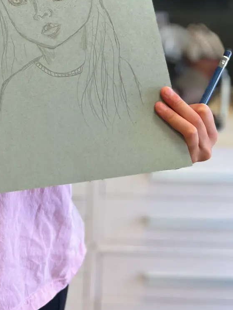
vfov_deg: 25.6
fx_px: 628
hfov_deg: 20.1
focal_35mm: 70
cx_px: -24
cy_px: -38
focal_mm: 5.7
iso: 64
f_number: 1.5
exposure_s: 1/120
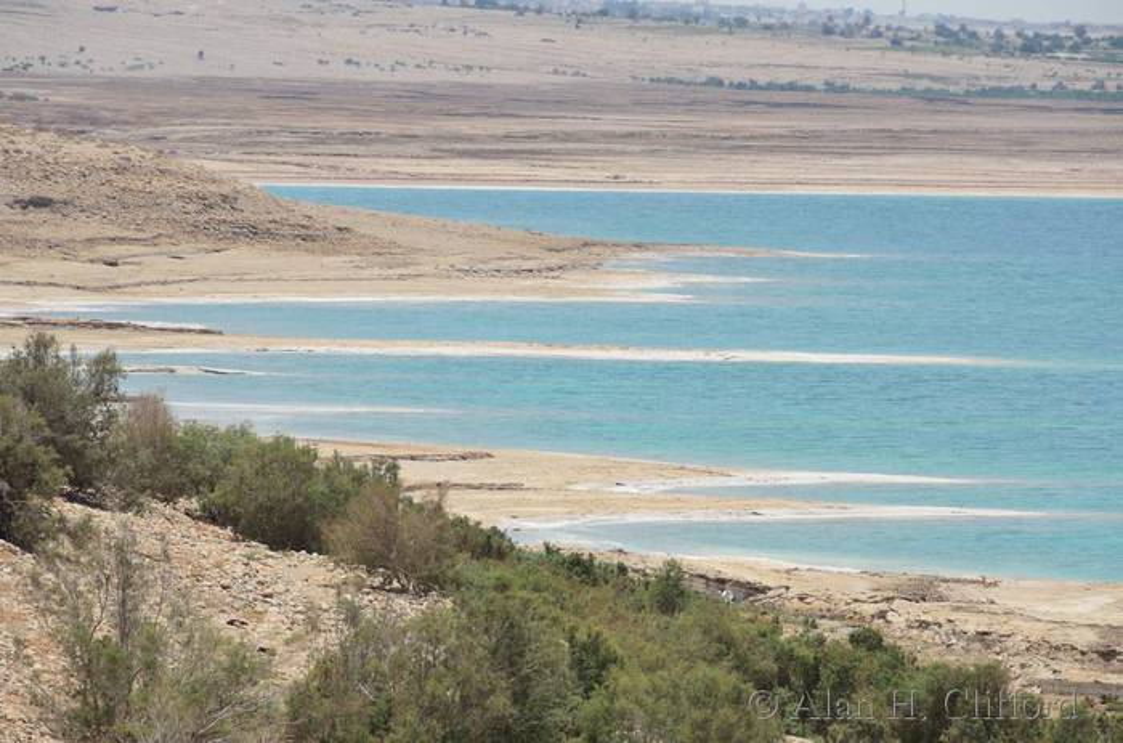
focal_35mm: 300
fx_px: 9335
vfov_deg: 4.6
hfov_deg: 6.9
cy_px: 372
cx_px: 562
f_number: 10
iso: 125
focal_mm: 200
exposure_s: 1/250
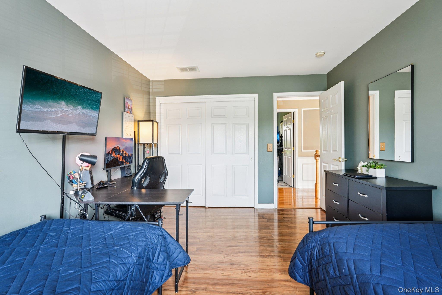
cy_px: 148
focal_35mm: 16
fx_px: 203
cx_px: 221
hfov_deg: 95.0
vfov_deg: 72.0
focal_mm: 16.5
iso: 400
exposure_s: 1/10
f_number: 9
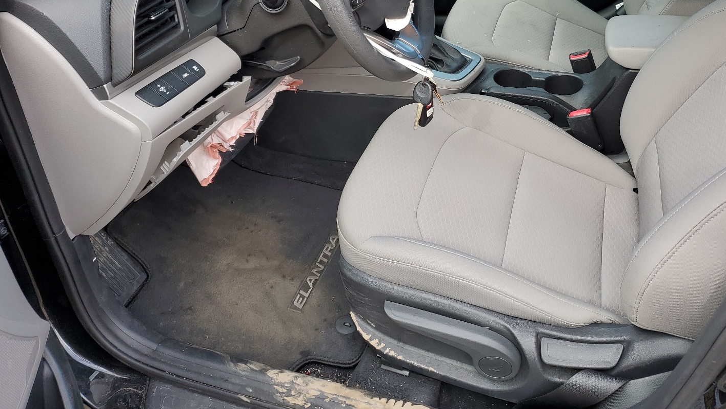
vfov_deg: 36.0
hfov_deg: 60.8
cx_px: 410
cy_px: 114
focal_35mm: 32
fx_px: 616
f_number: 1.5
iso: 50
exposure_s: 1/233
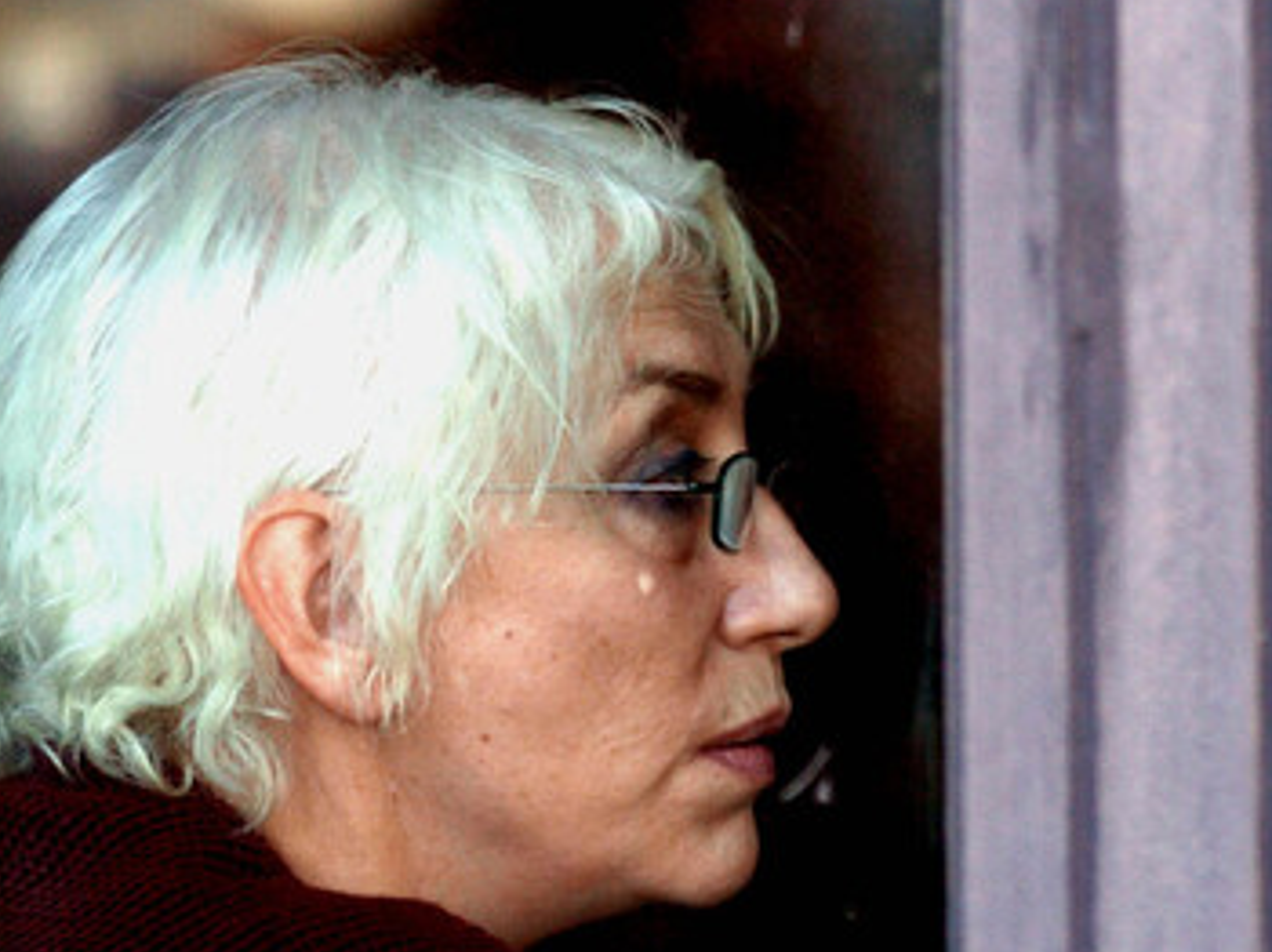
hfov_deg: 4.3
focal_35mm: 463
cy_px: 503
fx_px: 17002
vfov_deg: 3.2
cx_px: 738
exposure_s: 1/160
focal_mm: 155
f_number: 2.8
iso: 400
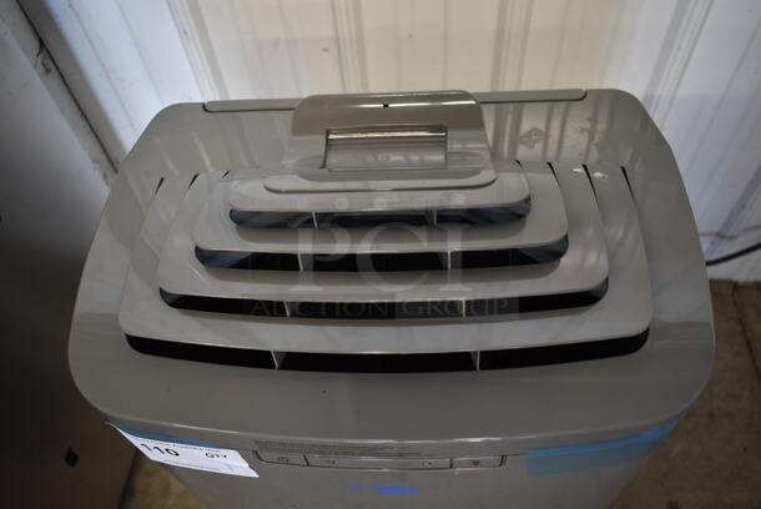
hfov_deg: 67.3
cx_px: 380
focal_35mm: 27
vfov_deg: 48.0
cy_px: 254
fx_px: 571
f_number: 3.5
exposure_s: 1/30
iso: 720
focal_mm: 18
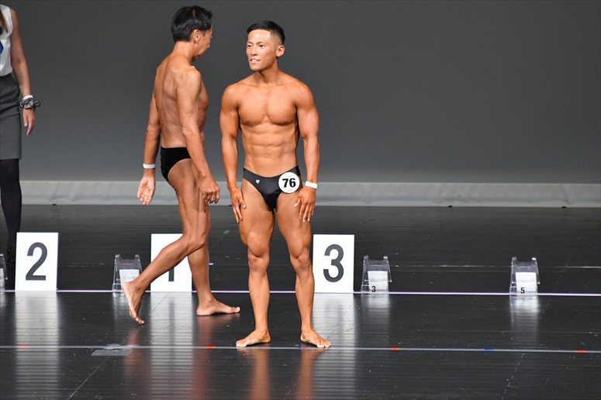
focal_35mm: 375
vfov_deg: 3.7
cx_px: 300
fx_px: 6257
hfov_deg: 5.5
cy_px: 200
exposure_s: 1/400
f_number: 5.6
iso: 5000
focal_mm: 250
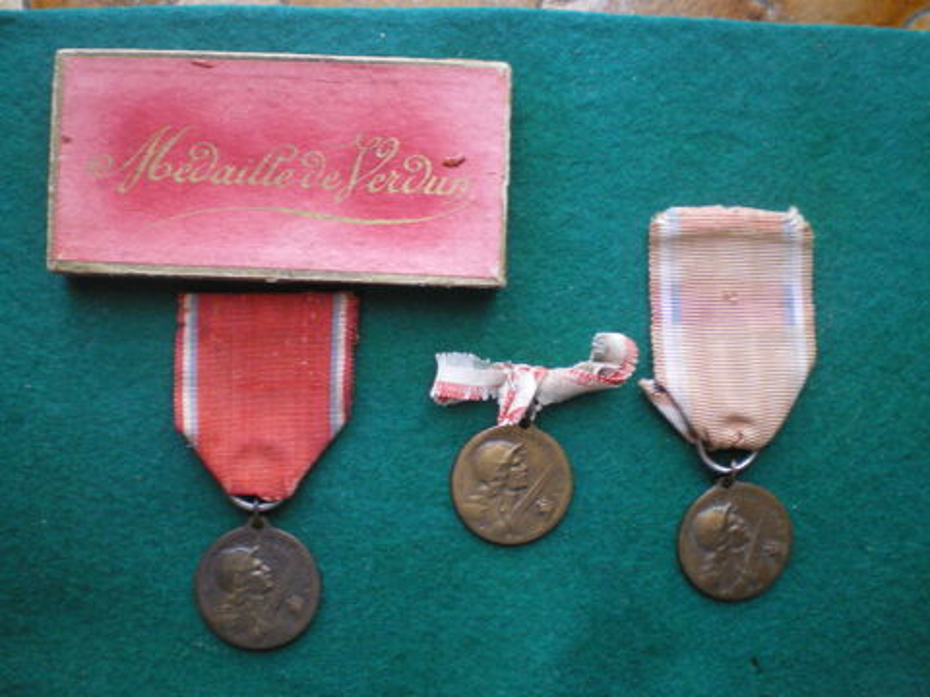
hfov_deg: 49.0
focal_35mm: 38
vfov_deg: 37.7
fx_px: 1021
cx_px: 465
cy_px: 348
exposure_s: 1/20
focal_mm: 6.3
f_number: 3.1
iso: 400
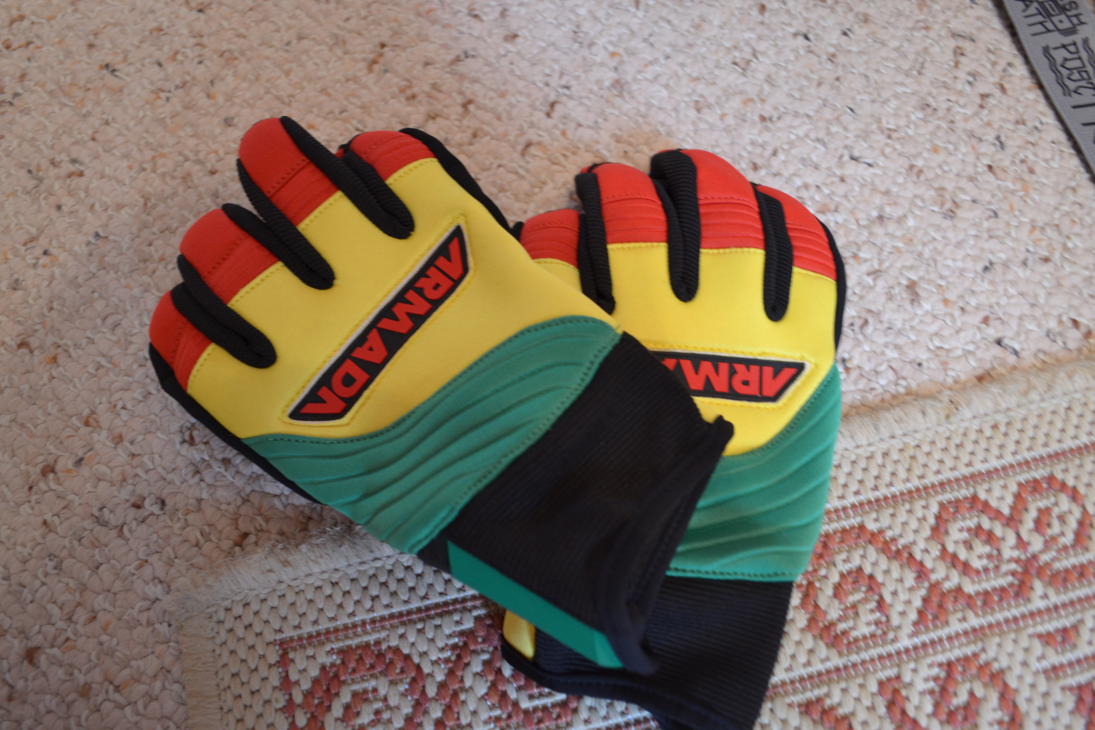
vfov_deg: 47.9
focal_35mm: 27
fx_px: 821
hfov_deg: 67.4
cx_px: 548
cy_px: 365
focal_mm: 18
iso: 500
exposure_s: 1/15
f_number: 3.5
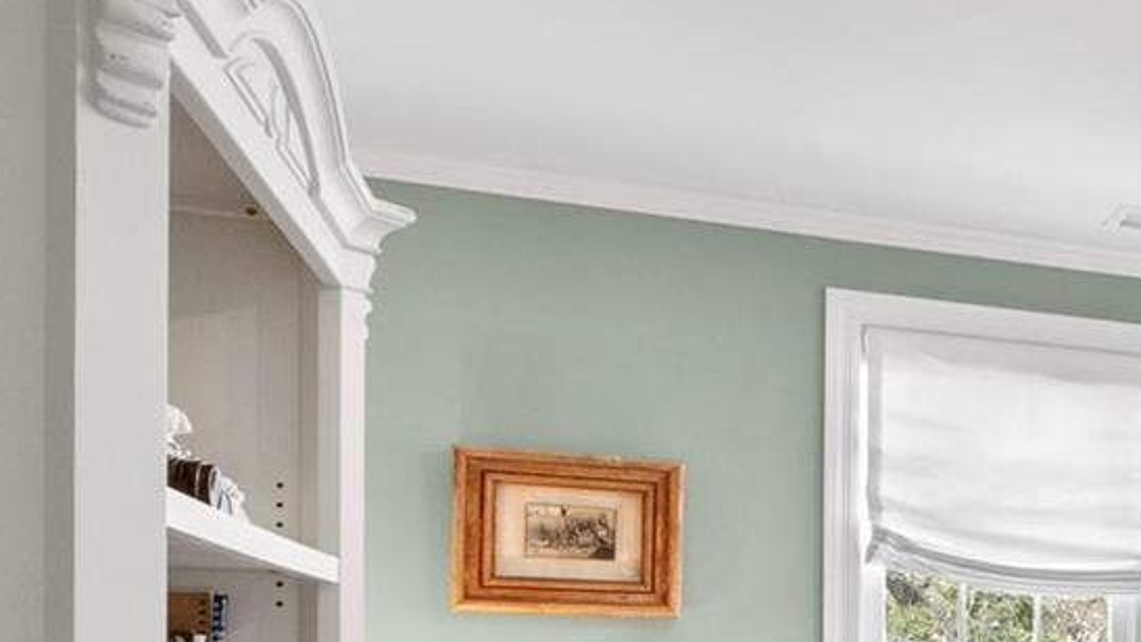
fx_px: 1483
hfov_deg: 29.3
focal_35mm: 49
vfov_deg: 22.8
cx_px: 1640
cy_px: 730
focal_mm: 8
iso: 400
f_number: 8
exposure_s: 1/2.5
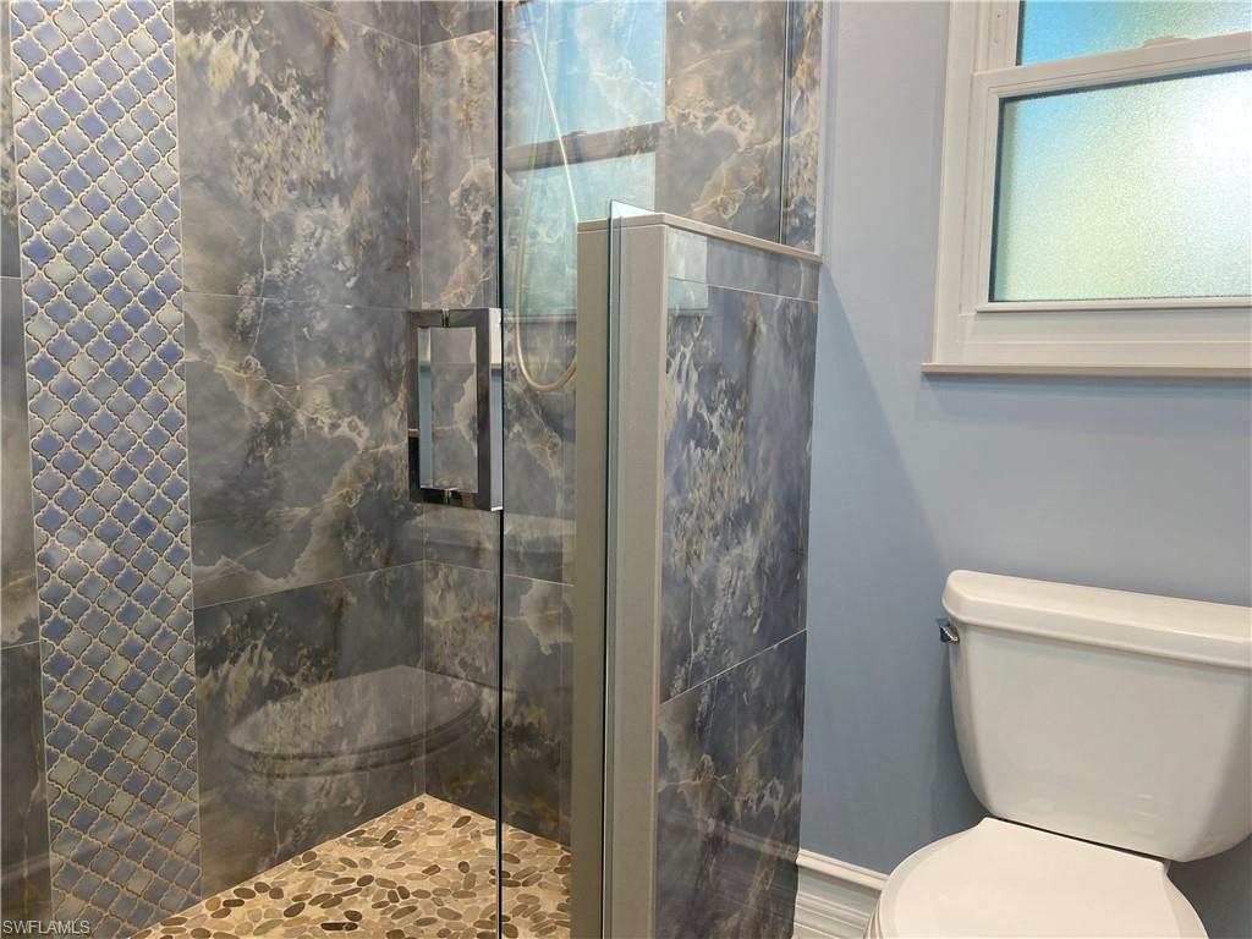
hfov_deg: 67.3
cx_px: 626
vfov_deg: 53.1
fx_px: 940
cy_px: 470
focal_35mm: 26
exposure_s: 1/61
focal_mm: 4.25
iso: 100
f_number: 1.8
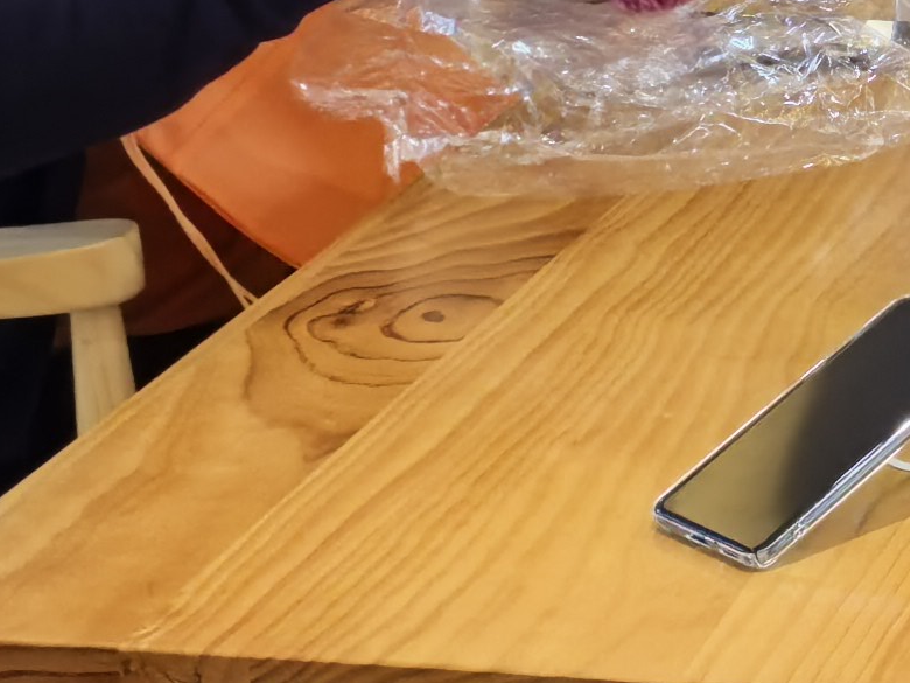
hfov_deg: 14.2
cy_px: 18
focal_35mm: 126
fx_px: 3312
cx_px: 1545
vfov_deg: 11.7
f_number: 4
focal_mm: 5.75
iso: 250
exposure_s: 1/100
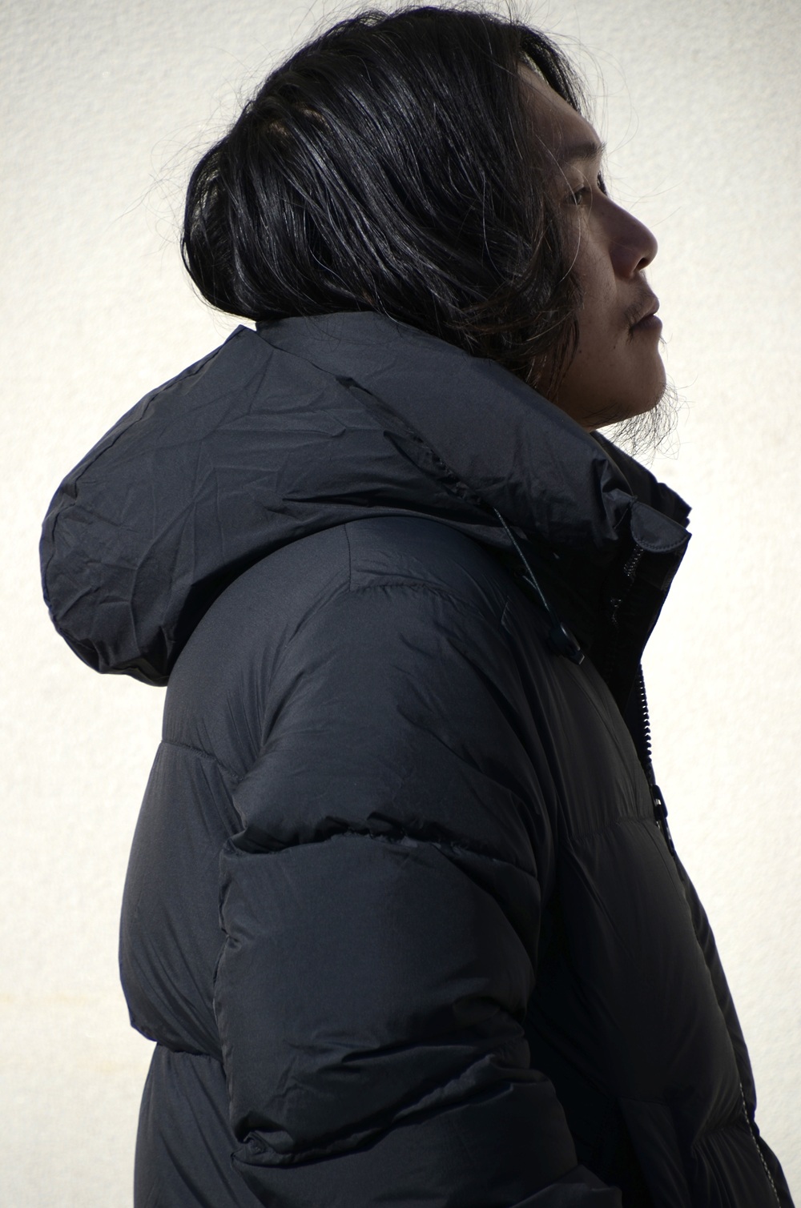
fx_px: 12064
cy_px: 604
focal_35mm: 360
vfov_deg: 5.7
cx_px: 400
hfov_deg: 3.8
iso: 125
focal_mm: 240
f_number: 6.3
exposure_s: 1/1000
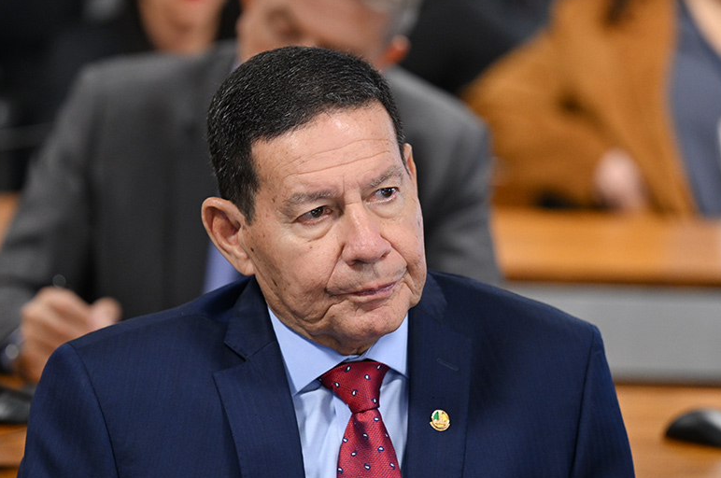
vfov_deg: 5.9
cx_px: 354
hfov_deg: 8.8
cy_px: 225
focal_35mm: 234
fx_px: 4679
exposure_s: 1/100
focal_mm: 140
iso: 1250
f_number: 2.8
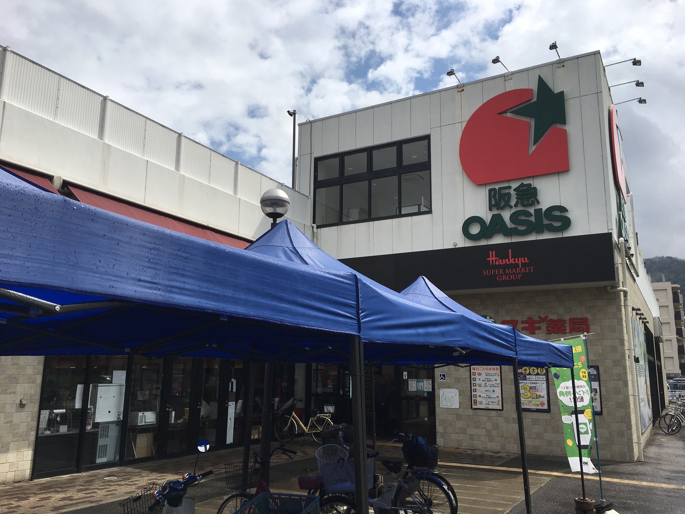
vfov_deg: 48.2
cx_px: 342
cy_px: 257
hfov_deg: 61.7
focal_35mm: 29
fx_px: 574
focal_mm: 4.15
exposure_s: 1/3663
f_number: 2.2
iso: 25
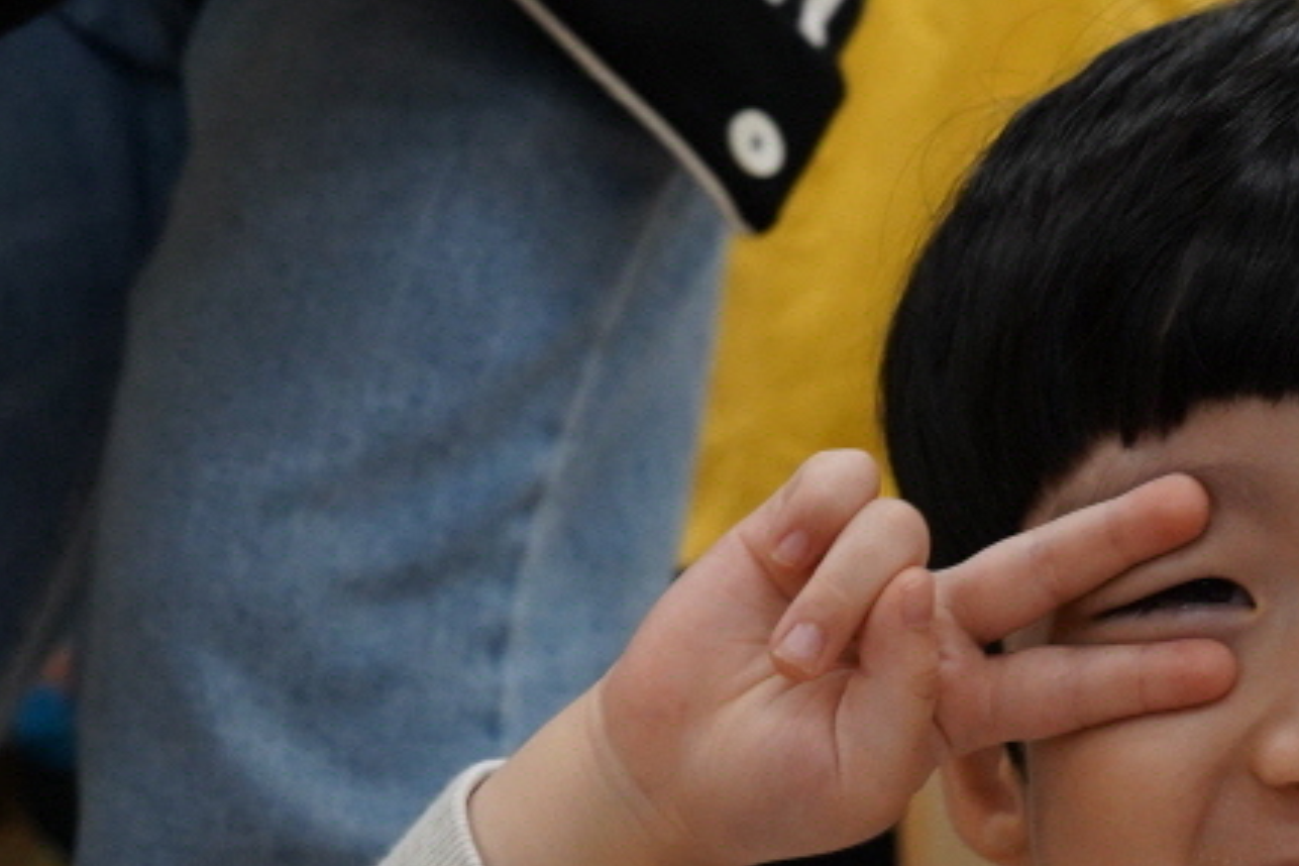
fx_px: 3500
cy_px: 849
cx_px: 1329
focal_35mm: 97
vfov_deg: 13.9
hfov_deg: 20.3
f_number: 5.6
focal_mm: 32
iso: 2500
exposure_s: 1/160
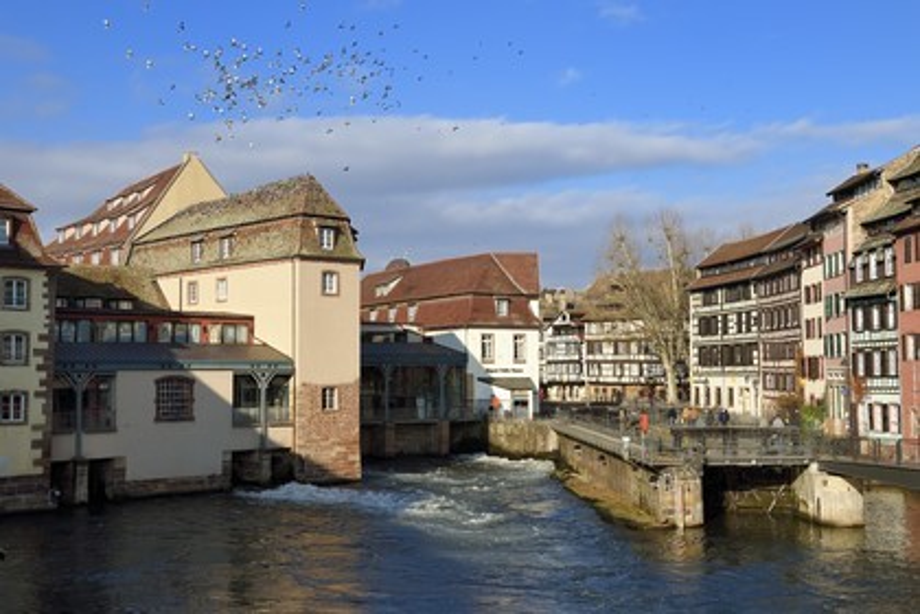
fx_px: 1227
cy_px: 307
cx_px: 460
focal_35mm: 48
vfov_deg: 28.1
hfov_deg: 41.1
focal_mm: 48
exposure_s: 1/250
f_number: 11
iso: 200
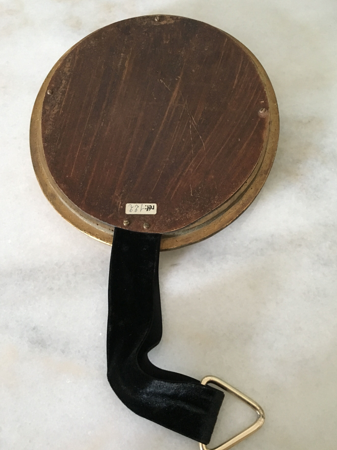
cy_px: 221
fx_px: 415
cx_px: 182
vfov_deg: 56.8
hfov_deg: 44.1
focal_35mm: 32
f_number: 2.2
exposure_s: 1/17
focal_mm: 4.15
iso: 400
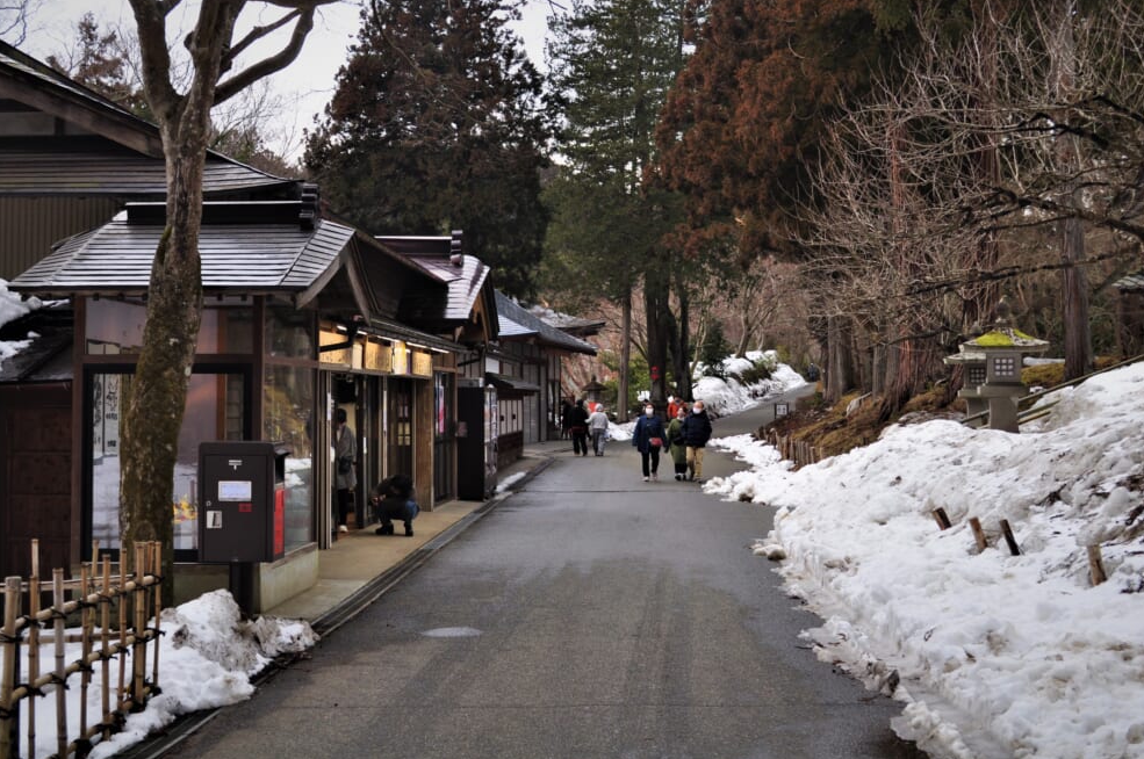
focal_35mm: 53
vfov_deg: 25.4
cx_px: 573
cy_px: 368
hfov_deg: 37.6
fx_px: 1682
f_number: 8
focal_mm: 34
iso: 200
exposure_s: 1/60
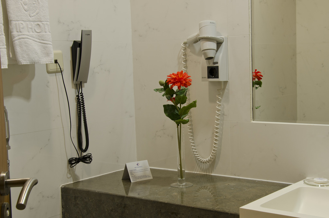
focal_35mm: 57
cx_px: 164
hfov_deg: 35.1
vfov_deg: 23.7
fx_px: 520
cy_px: 109
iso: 100
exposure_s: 1.3
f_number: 13
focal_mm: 38
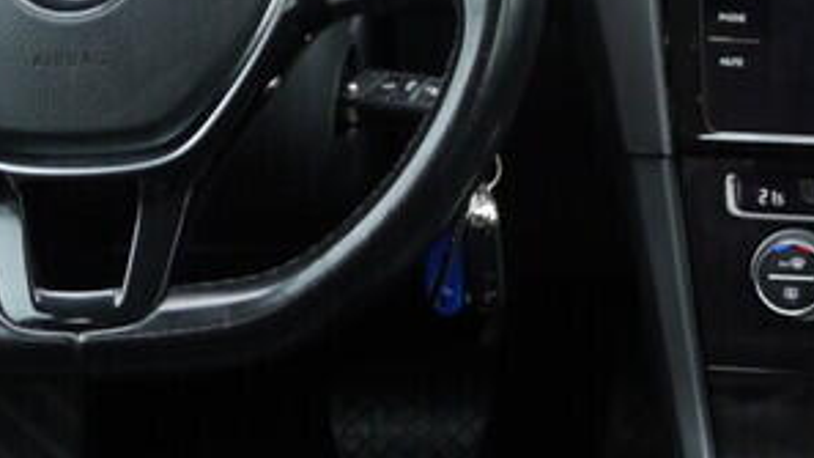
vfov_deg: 9.3
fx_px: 2806
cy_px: 147
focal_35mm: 130
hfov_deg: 16.0
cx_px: 935
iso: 200
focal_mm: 24
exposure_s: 1/40
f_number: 2.8
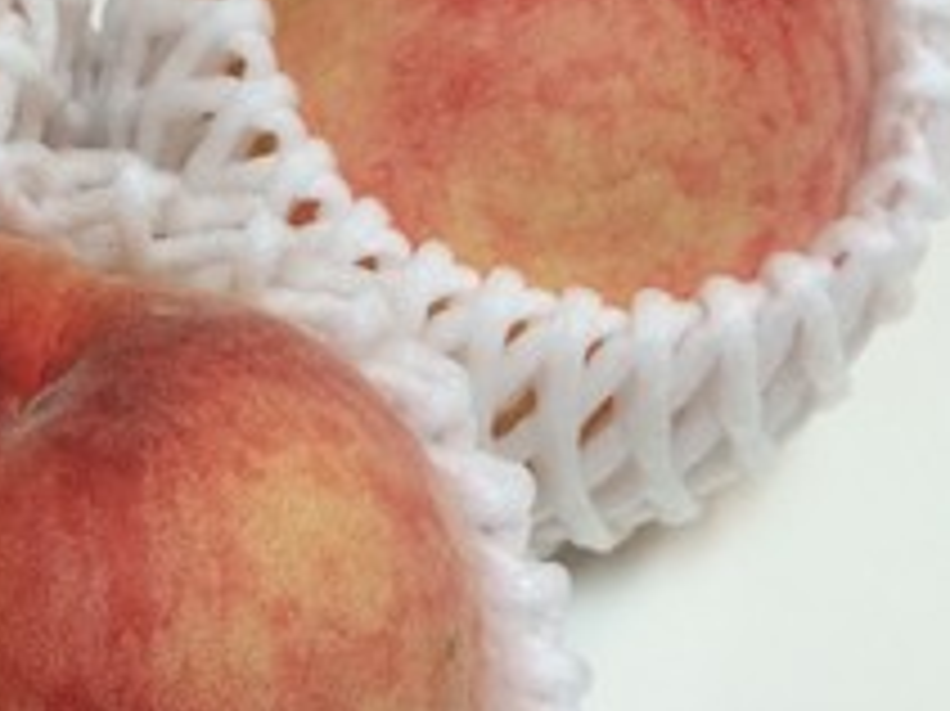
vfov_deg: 20.6
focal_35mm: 71
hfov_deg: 25.8
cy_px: 484
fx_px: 1947
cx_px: -27
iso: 80
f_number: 2.2
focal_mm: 4.12
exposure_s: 1/30
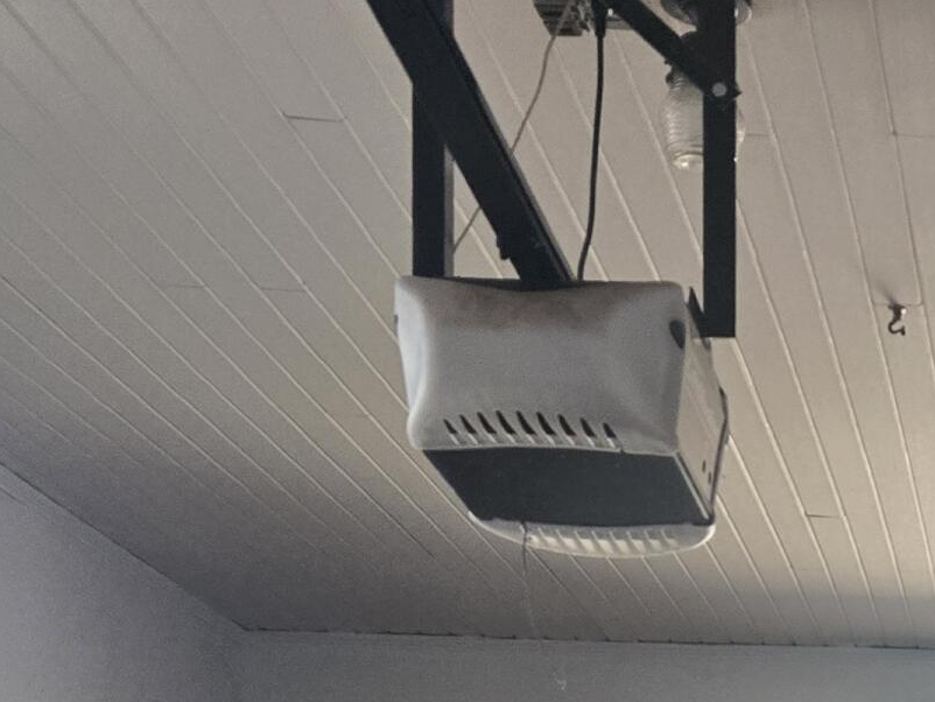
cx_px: 1123
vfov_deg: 15.1
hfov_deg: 21.2
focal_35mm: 86
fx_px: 2324
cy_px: 1238
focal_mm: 5.4
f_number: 1.8
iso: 400
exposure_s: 1/120
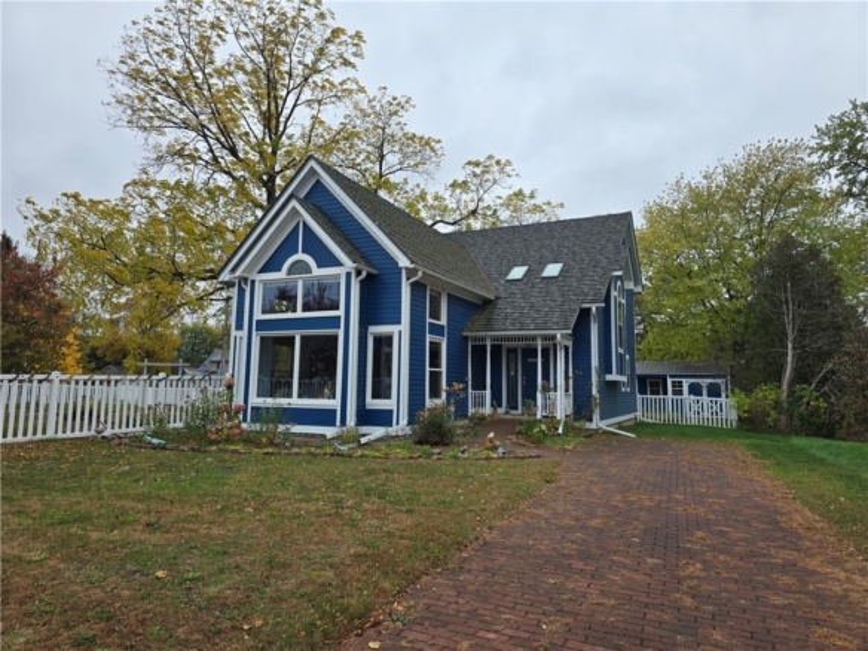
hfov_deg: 73.9
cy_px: 326
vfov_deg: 58.9
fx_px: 577
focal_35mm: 23
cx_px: 434
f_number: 1.7
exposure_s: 1/180
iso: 16
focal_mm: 6.3
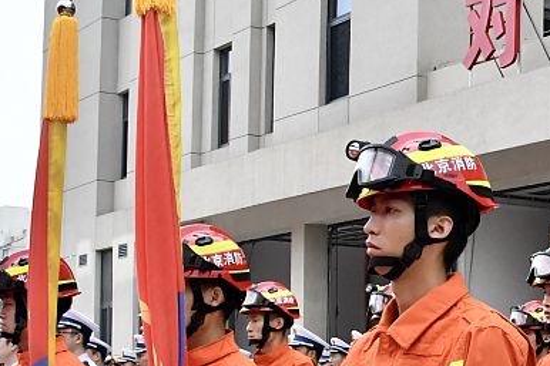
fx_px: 1283
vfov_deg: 16.0
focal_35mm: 84
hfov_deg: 22.5
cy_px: 332
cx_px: 638
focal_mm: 18
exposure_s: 1/500
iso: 2000
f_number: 11
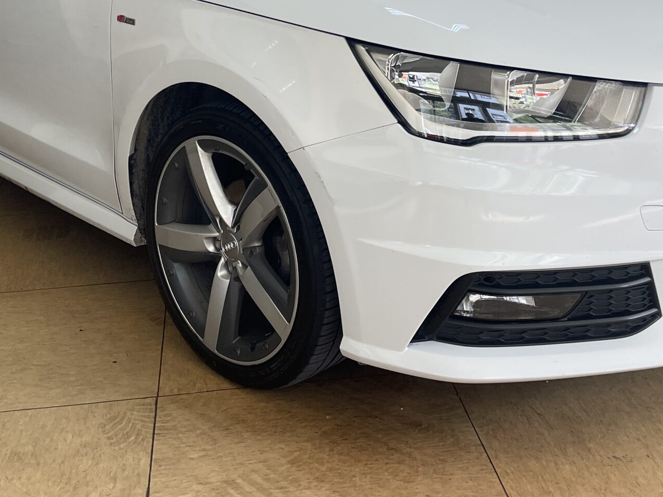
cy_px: 21
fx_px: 996
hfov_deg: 36.8
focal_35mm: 52
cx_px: 341
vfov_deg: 26.8
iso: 50
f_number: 1.6
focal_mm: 4.2
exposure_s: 1/100
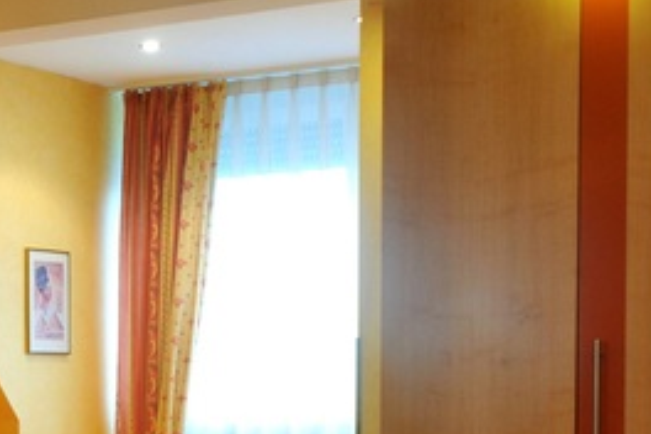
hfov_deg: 18.8
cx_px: -128
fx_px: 1862
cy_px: 520
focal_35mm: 103
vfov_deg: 13.0
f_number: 13
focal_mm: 34
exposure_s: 1/4
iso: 1000
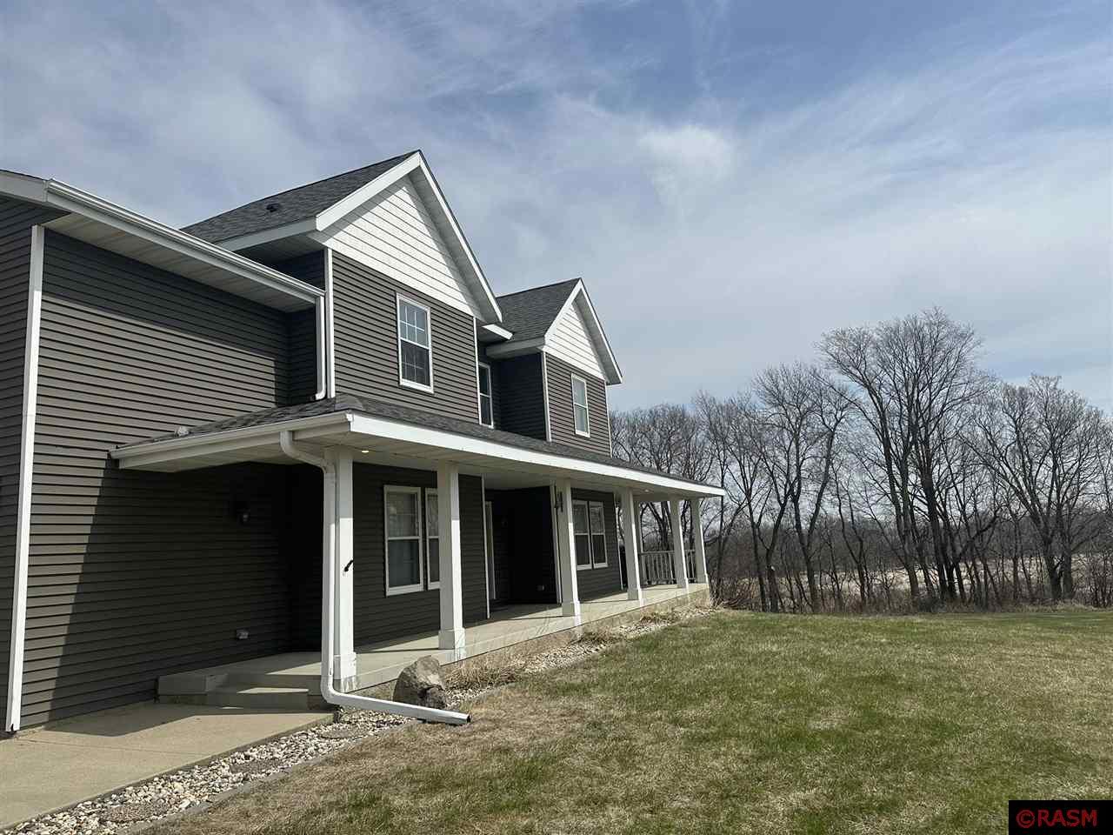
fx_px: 772
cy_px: 418
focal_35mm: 24
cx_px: 556
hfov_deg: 71.6
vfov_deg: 56.8
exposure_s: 1/9709
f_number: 1.78
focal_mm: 6.86
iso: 80
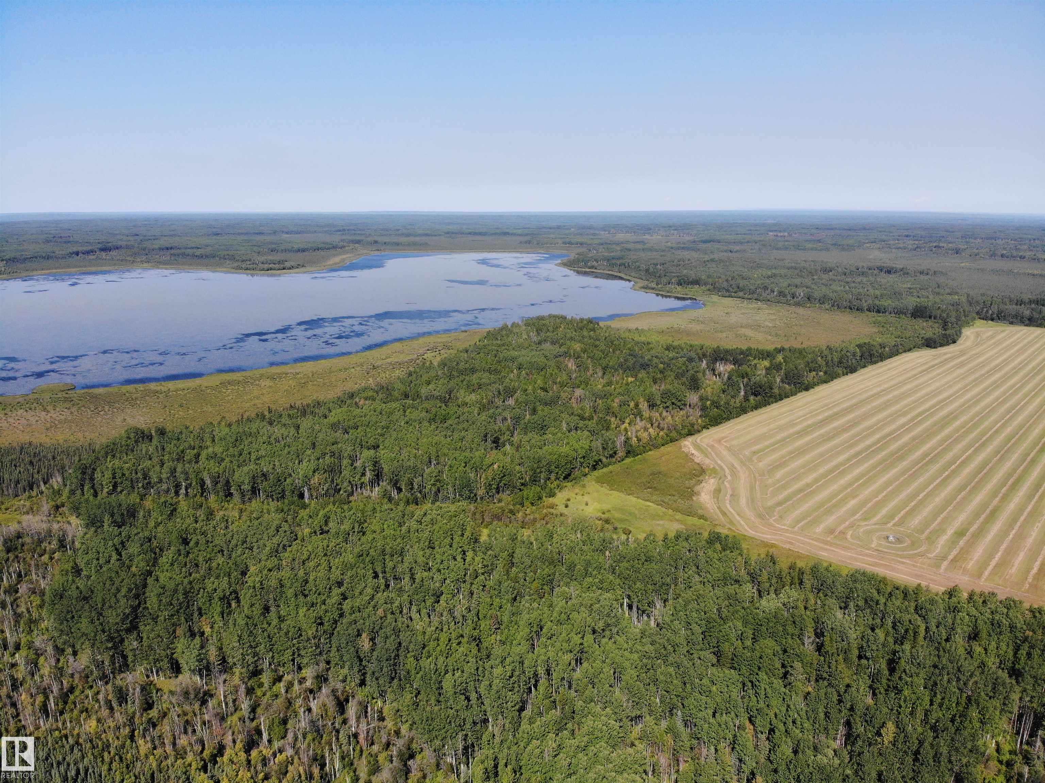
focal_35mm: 24
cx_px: 522
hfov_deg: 71.6
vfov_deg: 56.8
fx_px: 724
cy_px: 392
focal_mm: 4.5
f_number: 2.8
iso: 100
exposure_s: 1/866
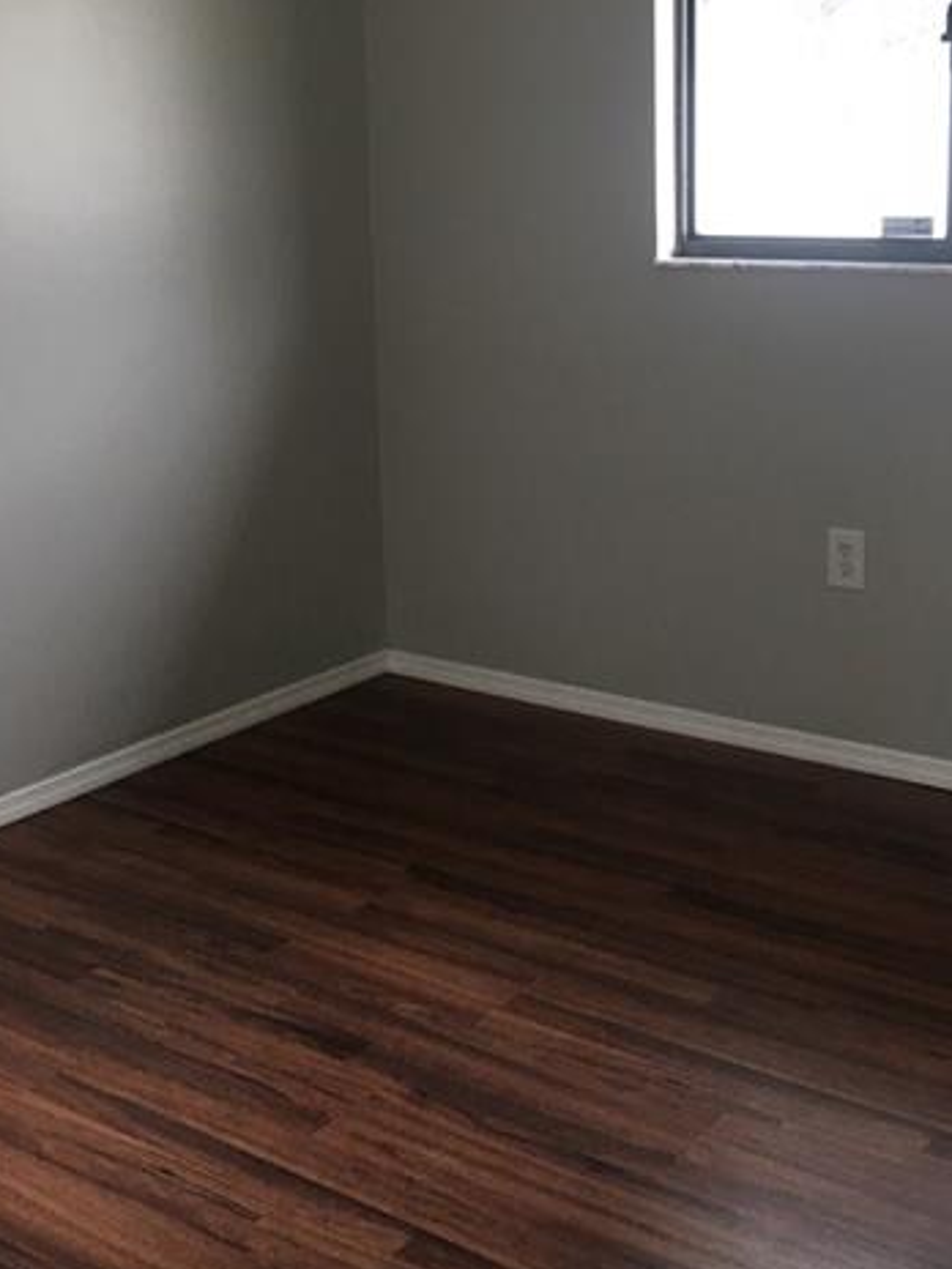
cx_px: 492
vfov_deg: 39.5
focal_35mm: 48
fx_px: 1760
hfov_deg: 30.3
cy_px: 498
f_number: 2.2
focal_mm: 4.15
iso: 32
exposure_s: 1/30
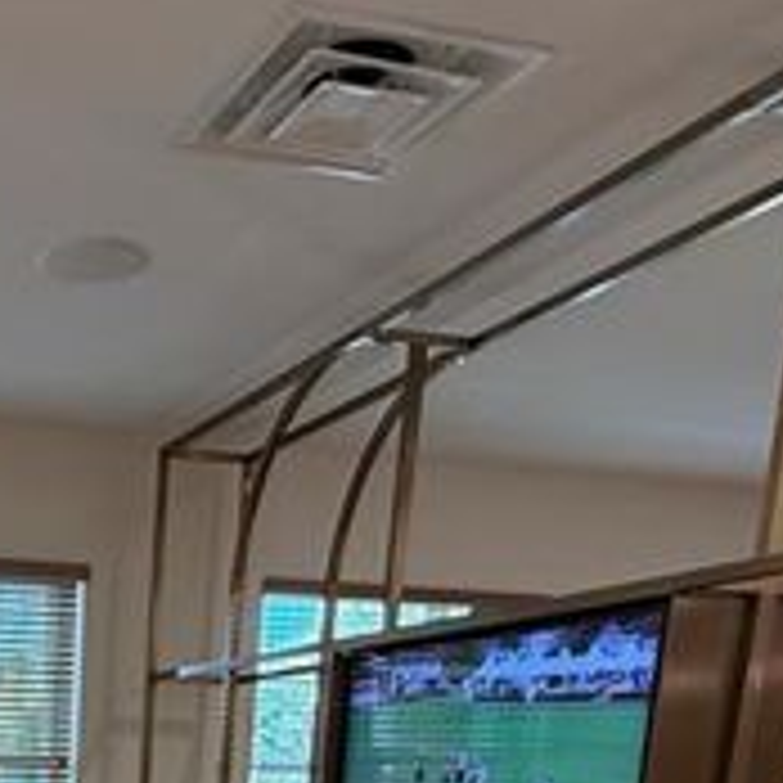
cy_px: 1084
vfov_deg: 27.0
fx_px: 1280
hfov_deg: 30.7
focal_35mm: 50
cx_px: -56
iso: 160
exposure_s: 1/120
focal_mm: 2.22
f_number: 2.2
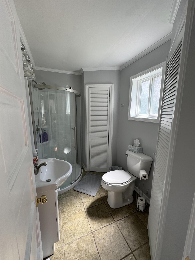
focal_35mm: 14
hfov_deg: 85.7
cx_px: 98
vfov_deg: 102.1
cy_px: 130
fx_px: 105
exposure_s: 1/99
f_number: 2.2
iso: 64
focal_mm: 2.22
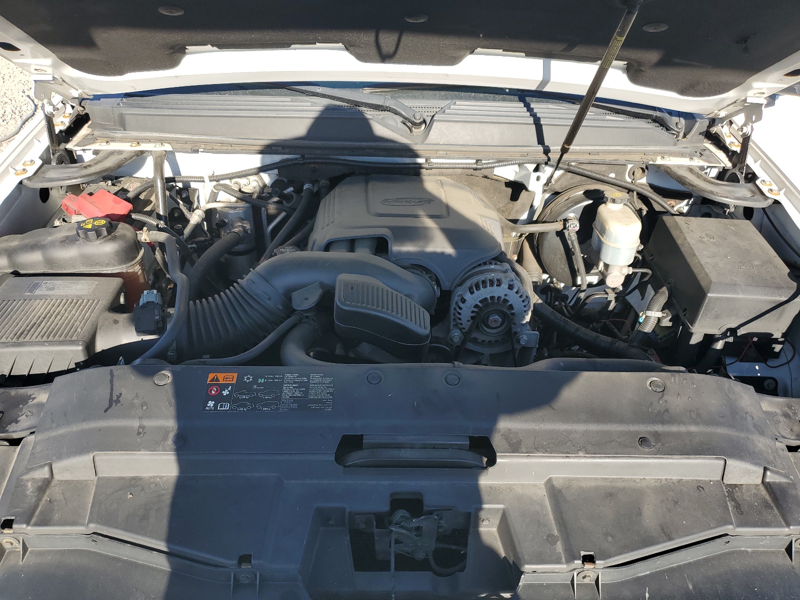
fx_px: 601
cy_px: 300
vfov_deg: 53.1
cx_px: 400
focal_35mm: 26
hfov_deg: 67.3
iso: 50
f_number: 1.5
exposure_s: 1/1000
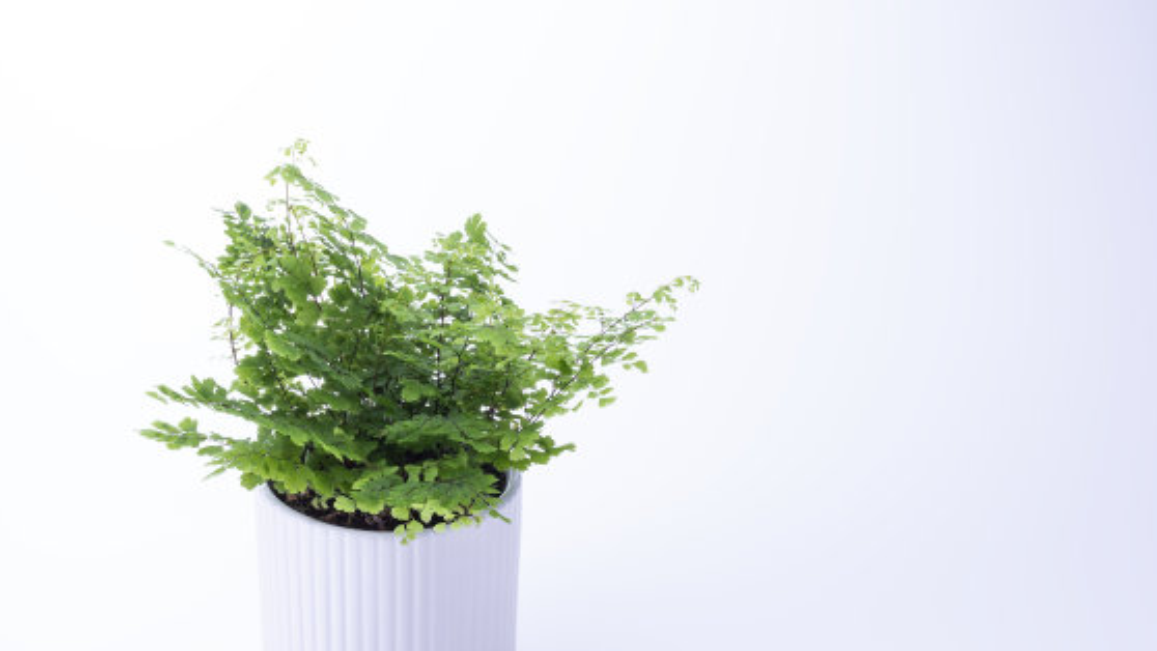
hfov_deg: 24.7
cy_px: 414
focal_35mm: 86
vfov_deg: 14.1
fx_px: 2639
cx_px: 576
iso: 100
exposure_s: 1/160
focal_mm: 50
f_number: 20
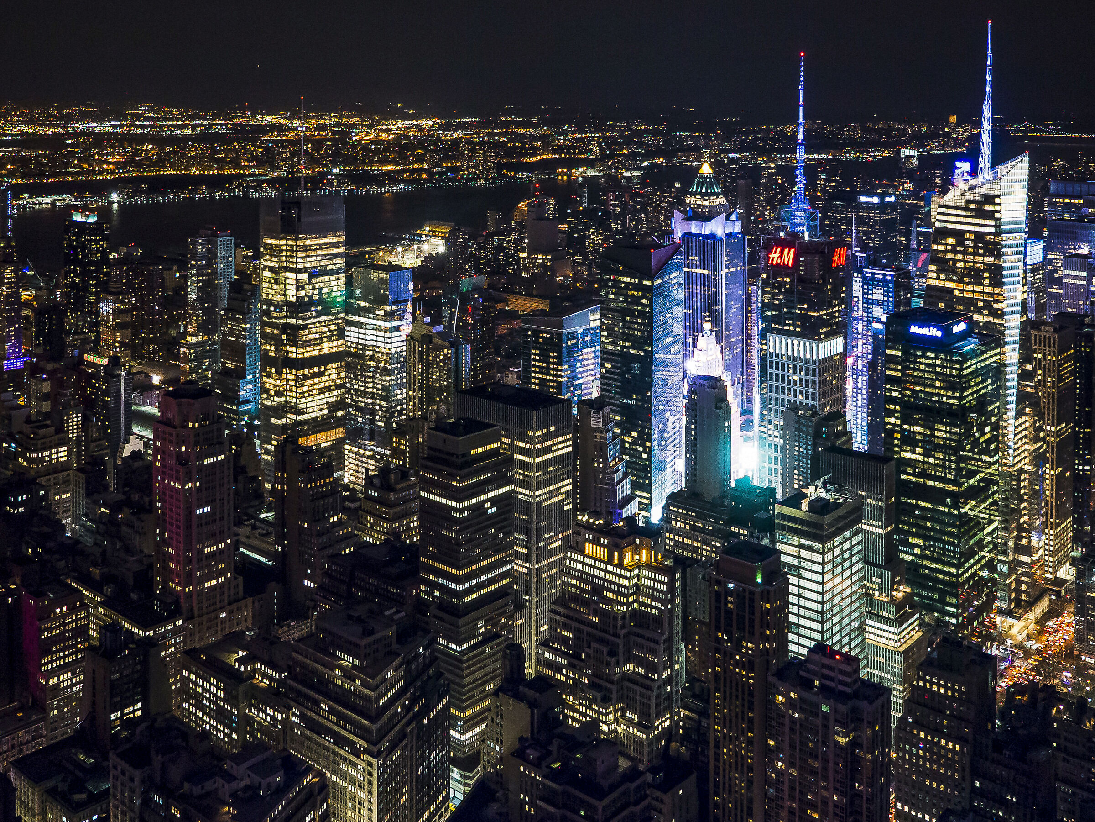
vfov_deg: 39.7
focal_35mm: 36
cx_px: 548
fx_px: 1139
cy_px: 411
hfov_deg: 51.4
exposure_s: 1/15
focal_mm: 18
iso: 800
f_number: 2.8
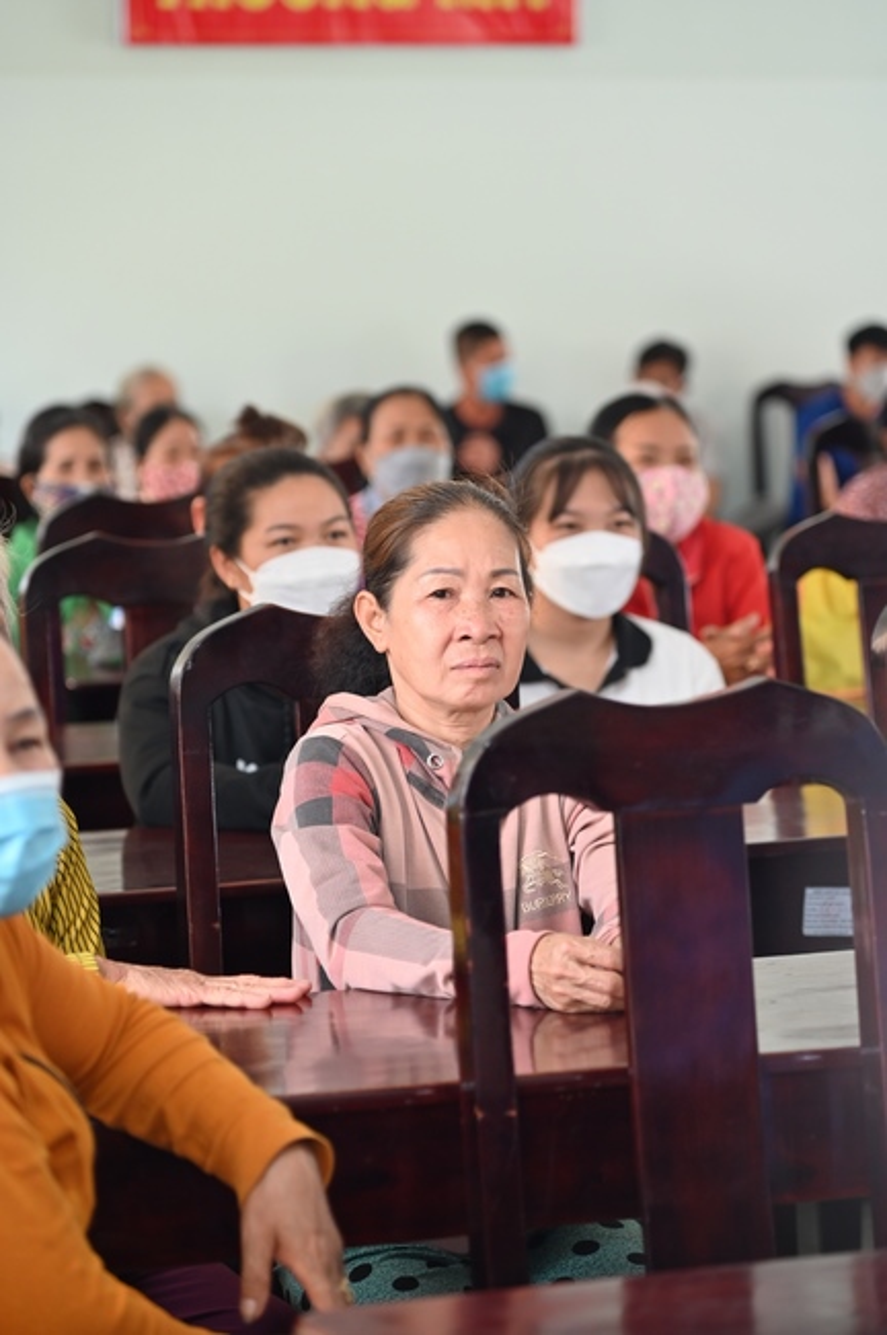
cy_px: 668
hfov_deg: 11.4
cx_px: 444
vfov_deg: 17.1
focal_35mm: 120
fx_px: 4444
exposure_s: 1/50
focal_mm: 120
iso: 800
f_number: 4
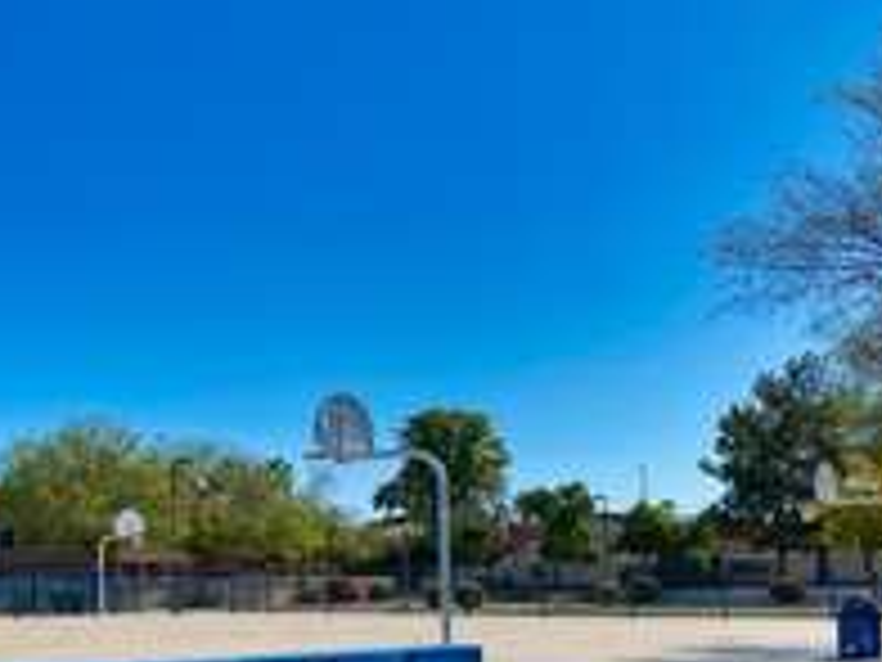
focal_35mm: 53
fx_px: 1350
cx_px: 122
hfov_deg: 34.5
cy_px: 527
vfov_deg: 27.0
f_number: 1.8
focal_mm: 4.25
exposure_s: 1/3509
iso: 32
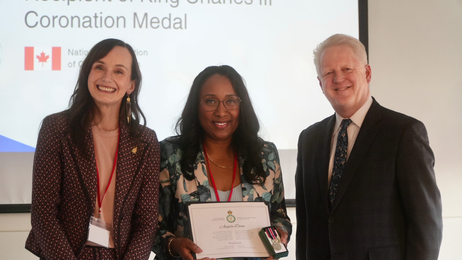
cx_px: 230
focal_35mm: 116
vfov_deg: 10.5
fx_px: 1415
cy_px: 153
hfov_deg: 18.5
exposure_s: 1/60
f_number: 4
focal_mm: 73
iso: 1600
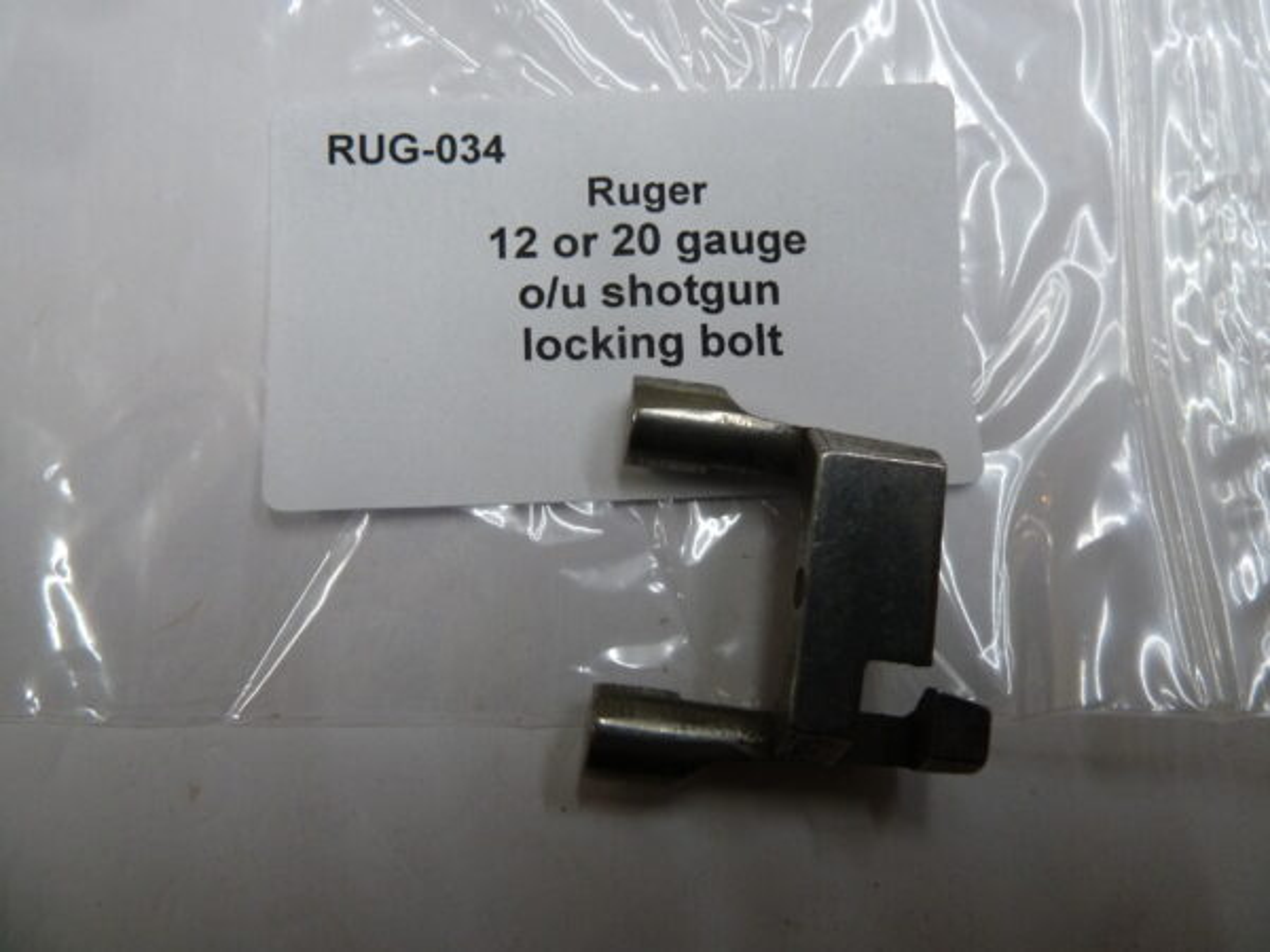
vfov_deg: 54.9
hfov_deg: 69.4
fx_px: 917
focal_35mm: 25
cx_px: 635
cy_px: 476
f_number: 3.3
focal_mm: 4.1
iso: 250
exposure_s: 1/30
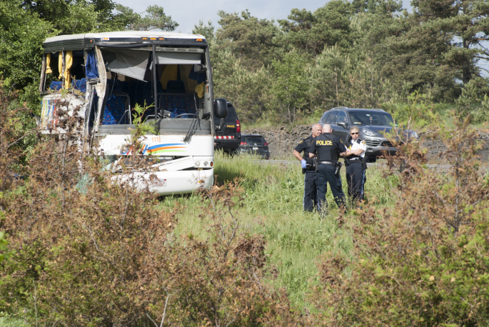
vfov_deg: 5.8
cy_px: 139
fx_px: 3216
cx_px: 224
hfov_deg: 8.7
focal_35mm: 237
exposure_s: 1/320
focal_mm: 135
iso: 100
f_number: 7.1
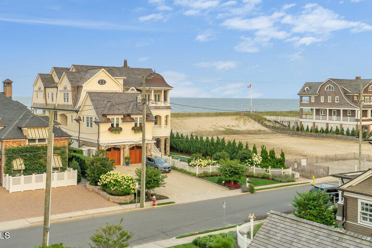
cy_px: 90
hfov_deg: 43.6
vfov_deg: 29.7
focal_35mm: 45
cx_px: 175
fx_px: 465
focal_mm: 35
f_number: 8
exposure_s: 1/80
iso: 400
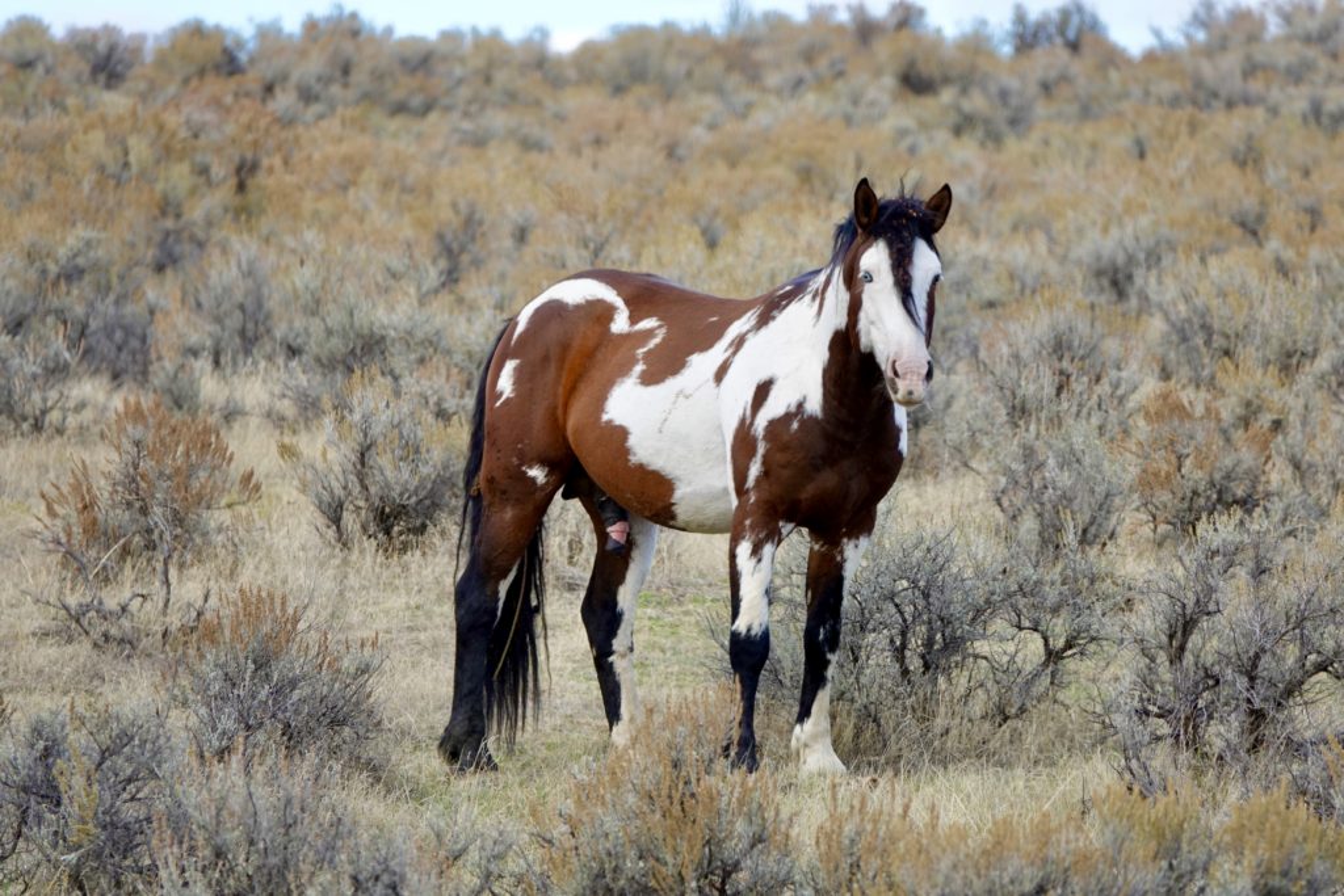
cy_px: 448
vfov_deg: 2.7
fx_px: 19303
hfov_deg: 4.0
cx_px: 672
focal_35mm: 517
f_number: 4
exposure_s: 1/250
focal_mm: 189.74
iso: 100
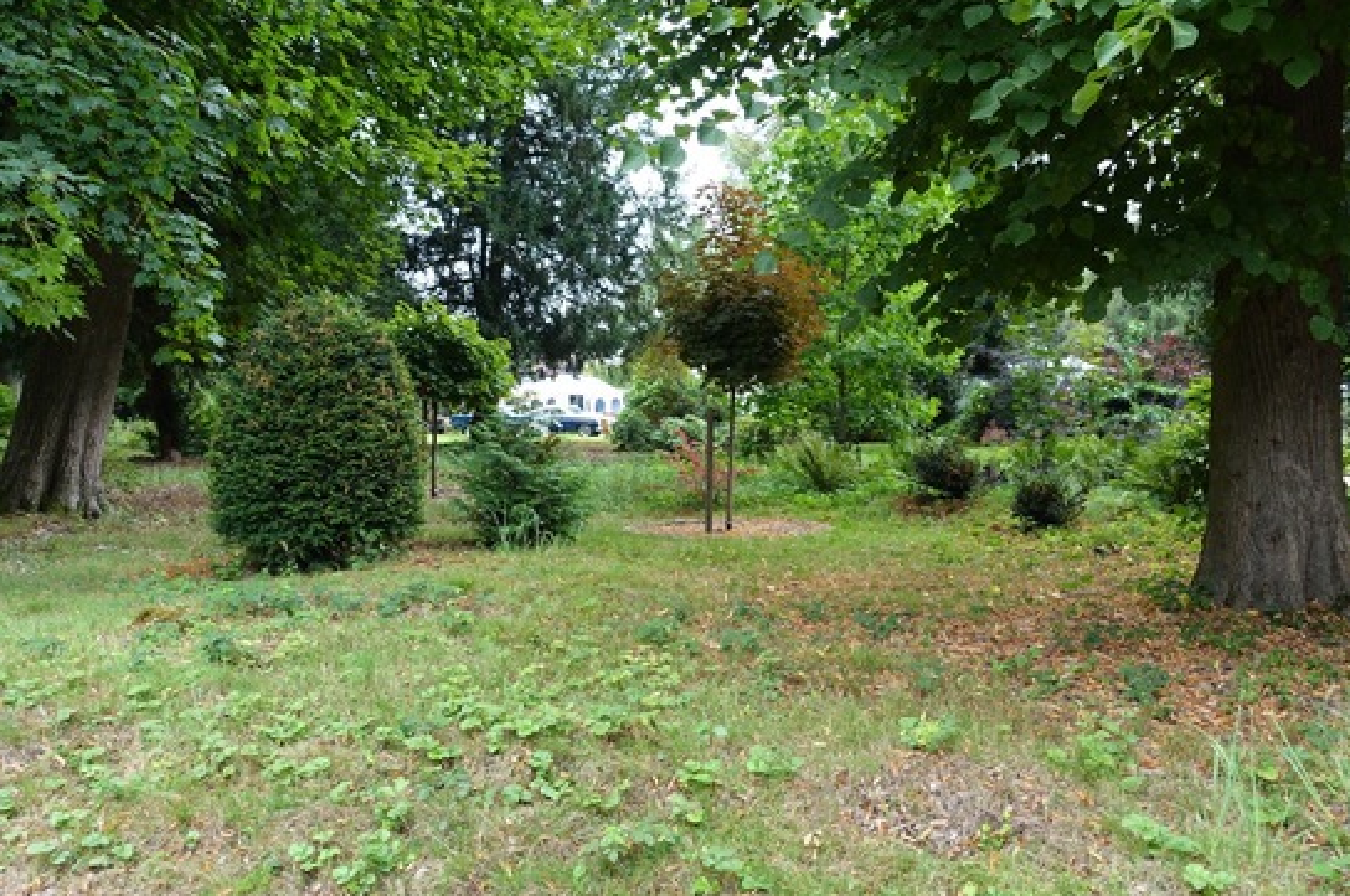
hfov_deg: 58.7
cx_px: 742
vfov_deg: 41.0
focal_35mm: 32
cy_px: 452
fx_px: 1198
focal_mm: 10.81
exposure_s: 1/80
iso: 125
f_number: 3.2
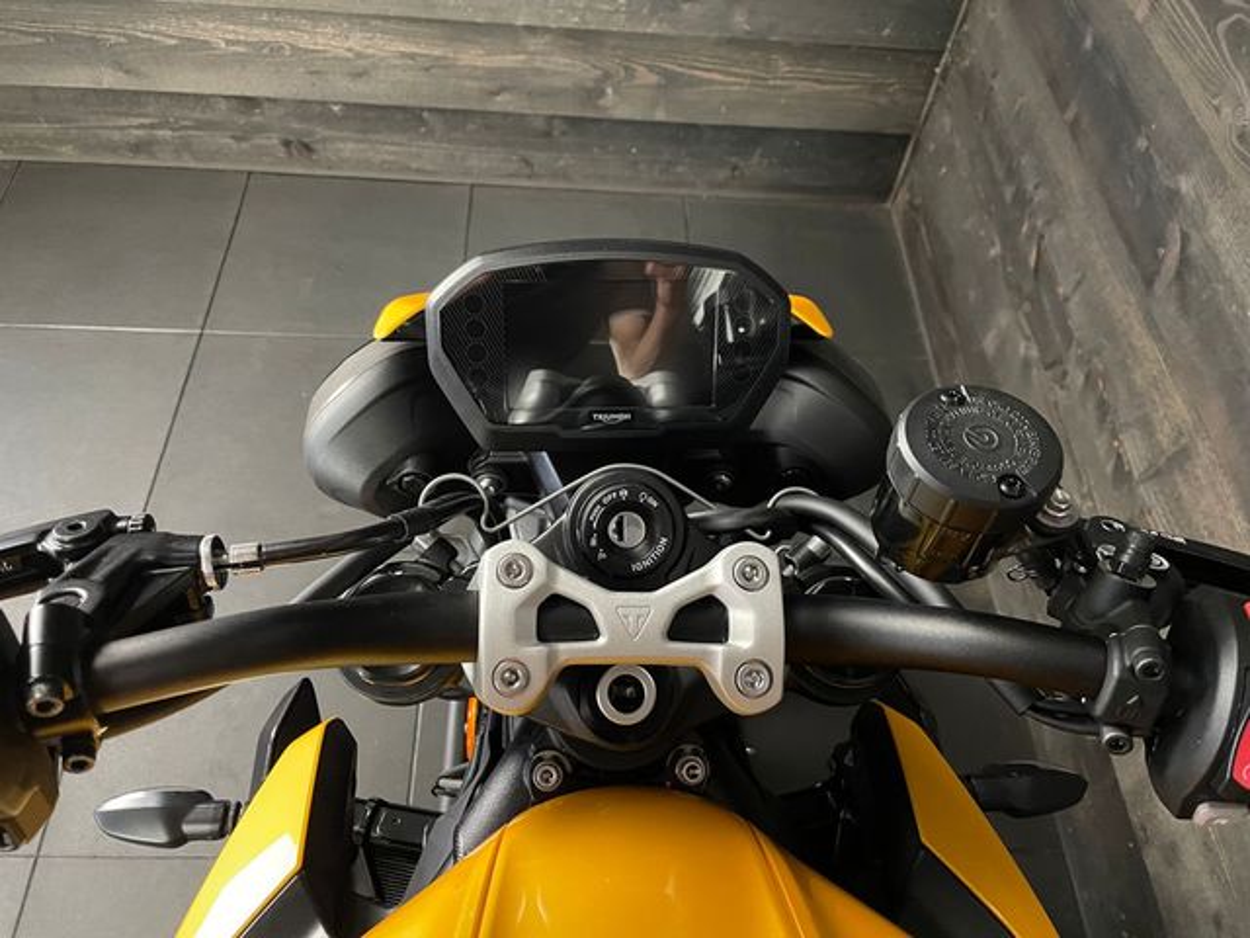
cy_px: 469
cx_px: 625
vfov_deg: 53.1
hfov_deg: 67.3
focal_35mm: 26
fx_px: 939
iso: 500
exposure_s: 1/25
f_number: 1.6
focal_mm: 4.2
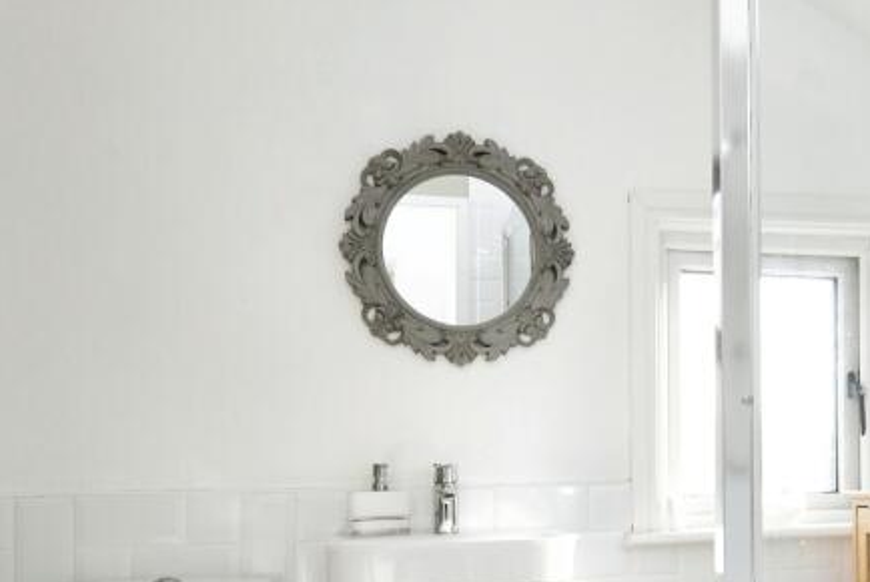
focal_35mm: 33
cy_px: 455
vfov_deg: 38.7
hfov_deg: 56.1
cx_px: 573
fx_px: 798
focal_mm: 14
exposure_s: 1/125
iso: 800
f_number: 10
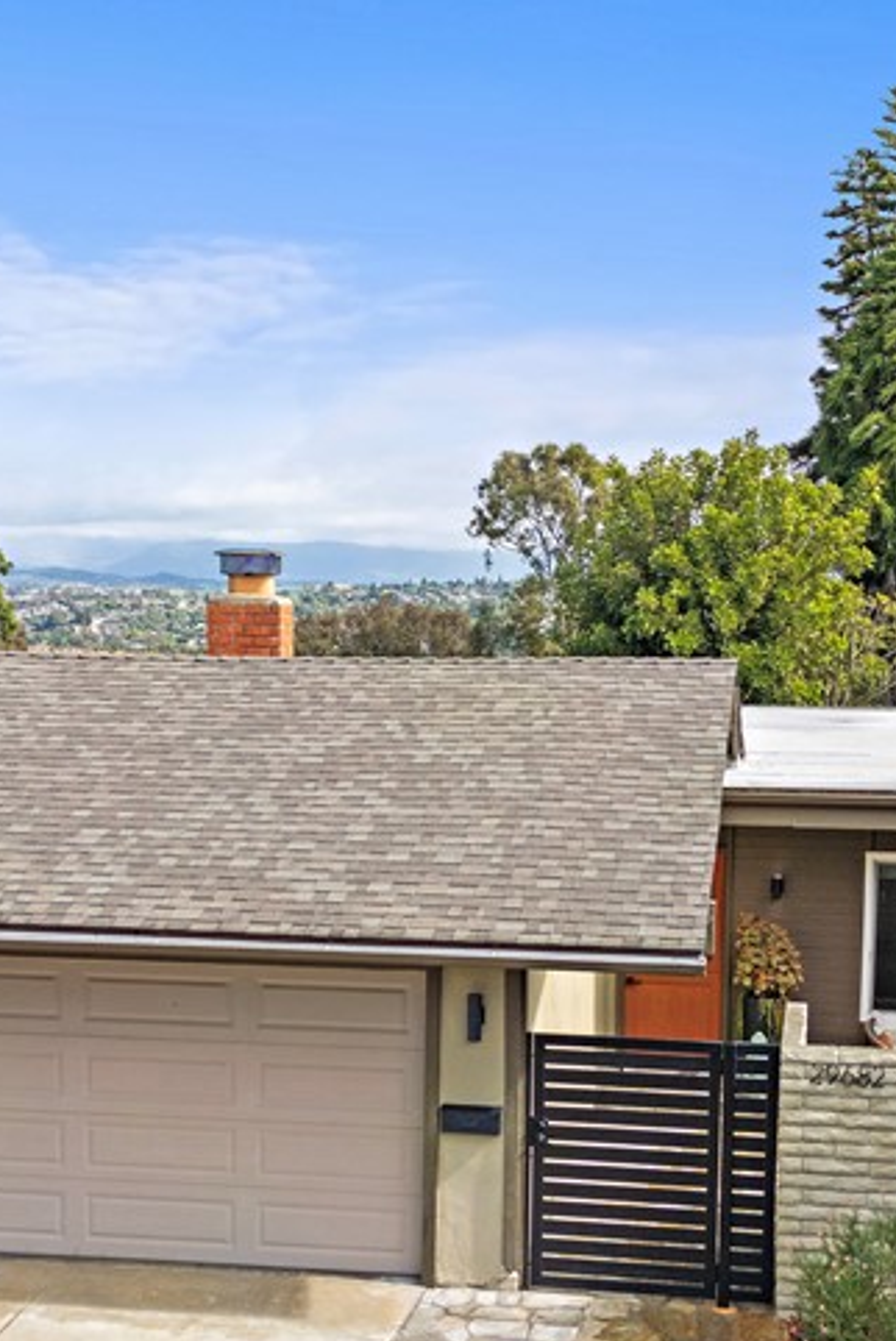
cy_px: 885
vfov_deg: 37.1
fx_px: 1976
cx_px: 470
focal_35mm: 53
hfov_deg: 25.5
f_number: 1.7
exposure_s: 1/1600
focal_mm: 6.72
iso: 100
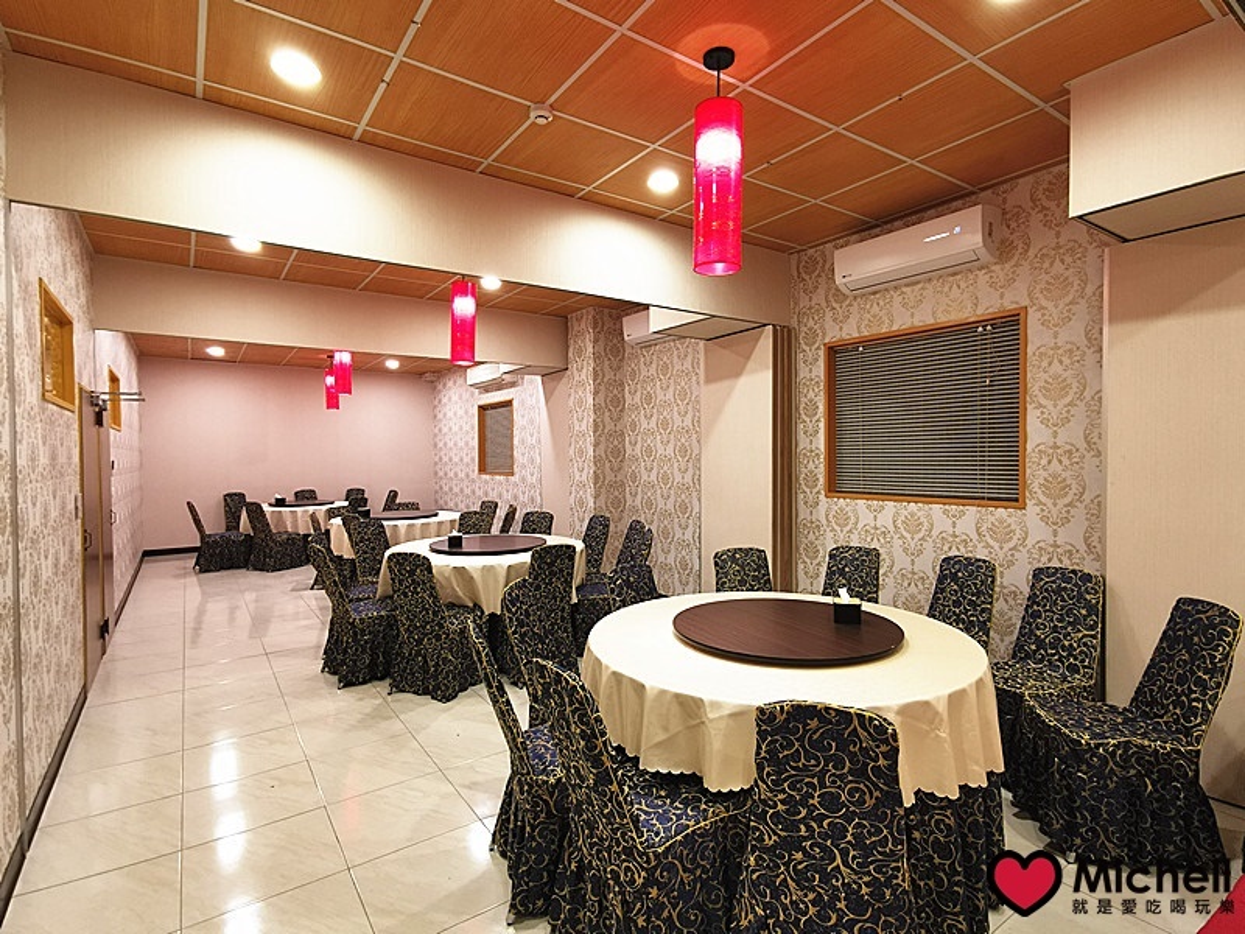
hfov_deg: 91.0
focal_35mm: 17
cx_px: 622
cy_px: 467
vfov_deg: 74.7
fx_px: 611
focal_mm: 2.35
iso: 160
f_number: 2.2
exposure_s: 1/30
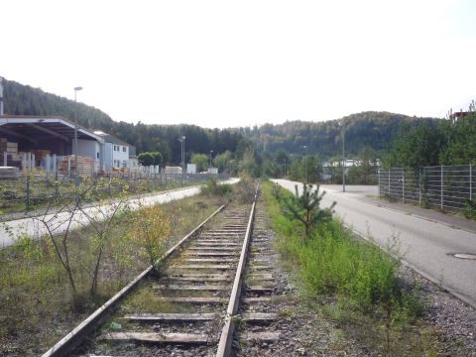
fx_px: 440
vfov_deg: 44.2
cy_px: 178
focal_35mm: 32
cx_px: 238
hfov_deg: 56.8
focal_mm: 5.2
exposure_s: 1/400
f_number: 4
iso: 100
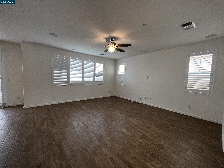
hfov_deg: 106.2
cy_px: 84
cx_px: 112
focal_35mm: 13
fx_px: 84
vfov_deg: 89.9
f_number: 1.8
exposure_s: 1/120
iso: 80
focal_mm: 1.57
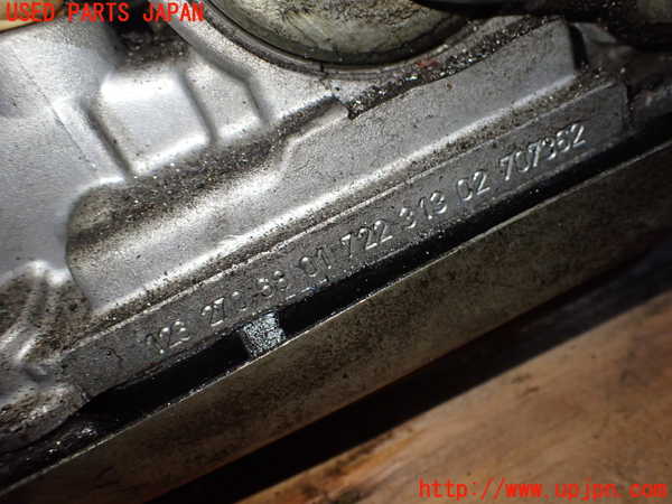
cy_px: 252
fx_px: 582
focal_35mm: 30
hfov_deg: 60.0
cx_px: 336
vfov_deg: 46.8
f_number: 2.3
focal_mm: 5.4
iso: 500
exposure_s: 1/125
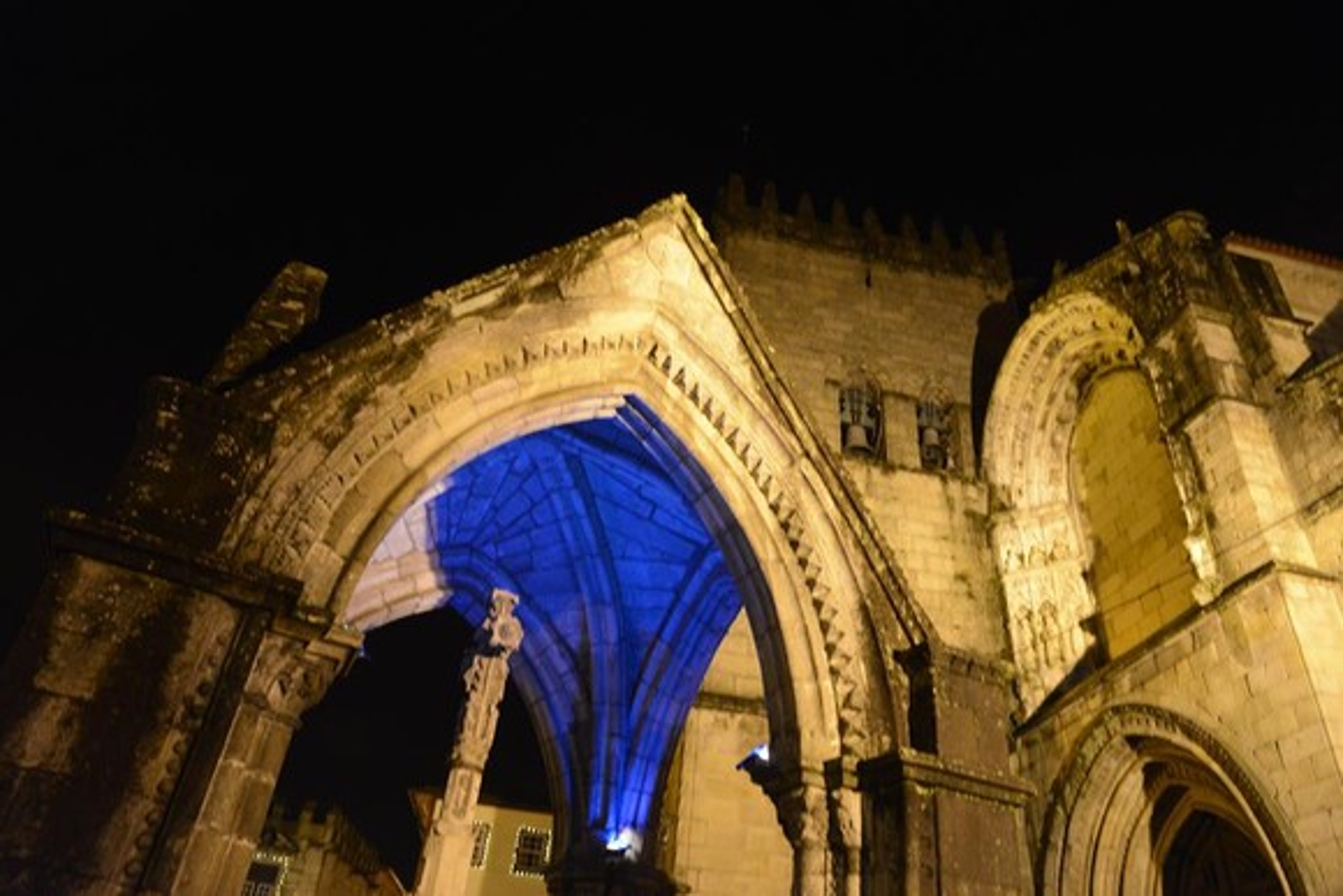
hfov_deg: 73.7
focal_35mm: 24
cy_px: 448
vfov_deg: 53.2
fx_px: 896
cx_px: 672
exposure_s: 1/13
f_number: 4.5
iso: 2500
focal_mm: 24
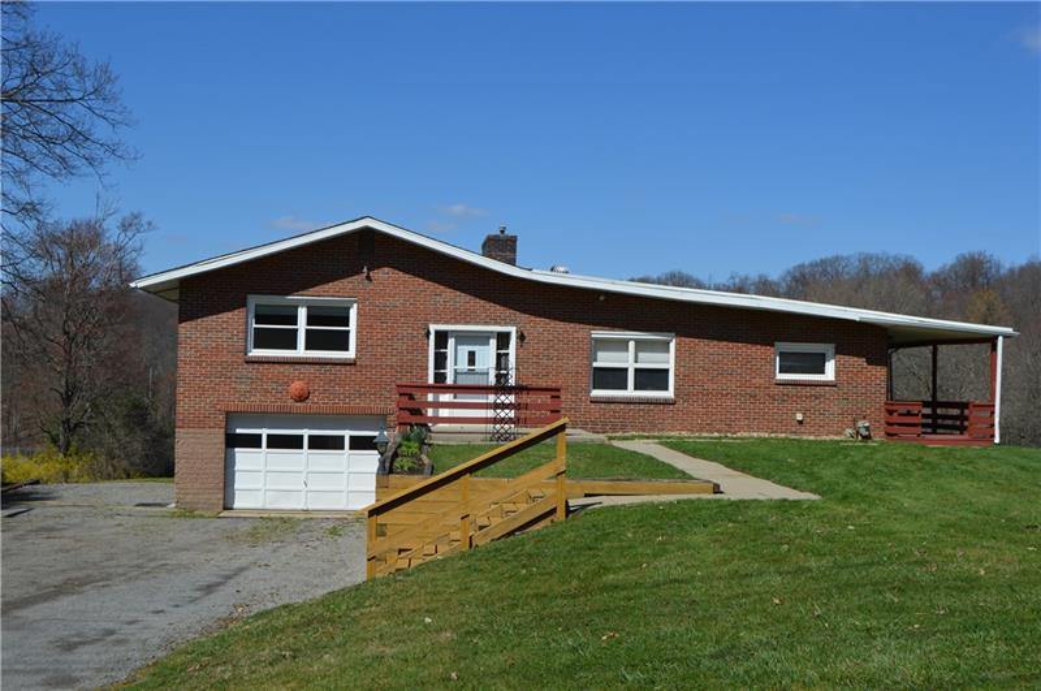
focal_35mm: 39
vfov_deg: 34.1
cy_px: 346
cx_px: 520
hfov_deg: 49.6
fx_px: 1126
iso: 100
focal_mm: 26
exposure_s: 1/320
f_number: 9
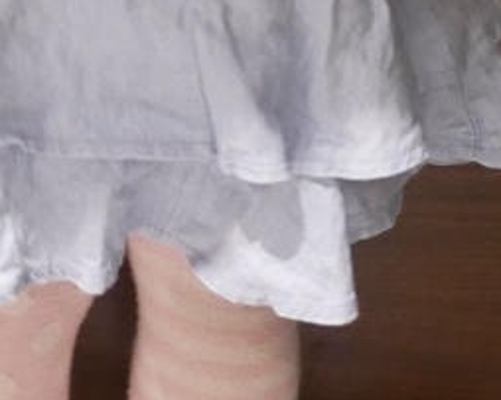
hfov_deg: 7.9
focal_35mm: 246
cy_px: -701
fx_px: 3646
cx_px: 280
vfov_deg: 5.9
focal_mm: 20
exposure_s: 1/60
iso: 1600
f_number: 1.7
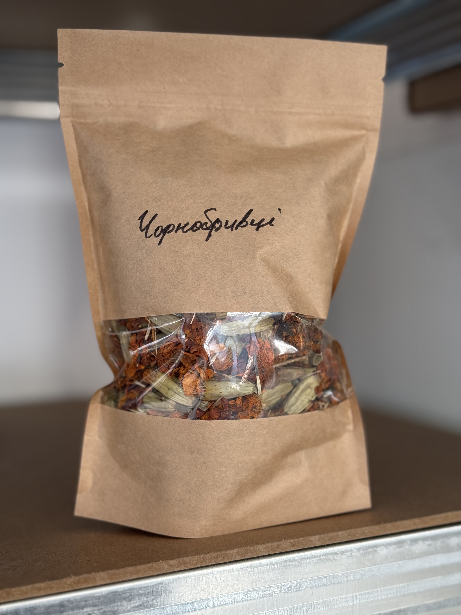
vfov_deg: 39.7
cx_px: 230
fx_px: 852
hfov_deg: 30.3
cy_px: 308
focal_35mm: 48
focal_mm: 6.76
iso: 80
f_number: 1.78
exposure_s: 1/191
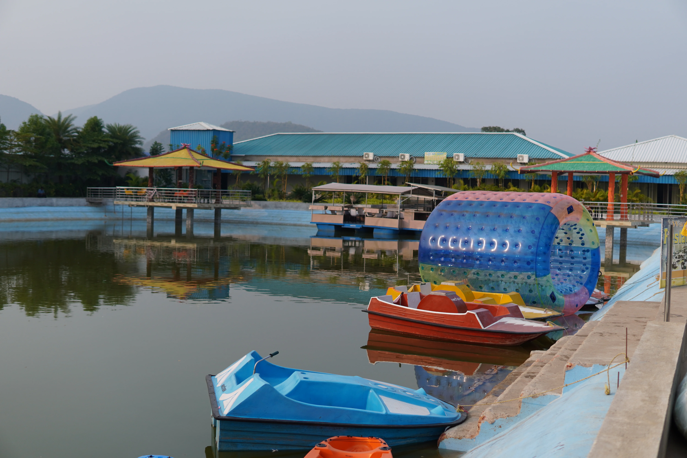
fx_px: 859
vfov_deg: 29.9
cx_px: 344
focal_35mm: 45
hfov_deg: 43.6
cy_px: 229
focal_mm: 30
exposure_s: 1/3200
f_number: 2
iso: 100
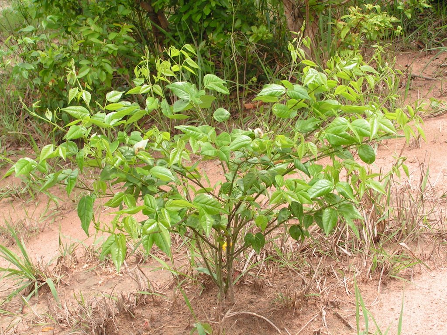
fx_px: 762
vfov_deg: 24.8
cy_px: 168
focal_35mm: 59
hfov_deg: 32.7
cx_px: 224
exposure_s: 1/160
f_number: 4.5
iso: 50
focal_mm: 9.9
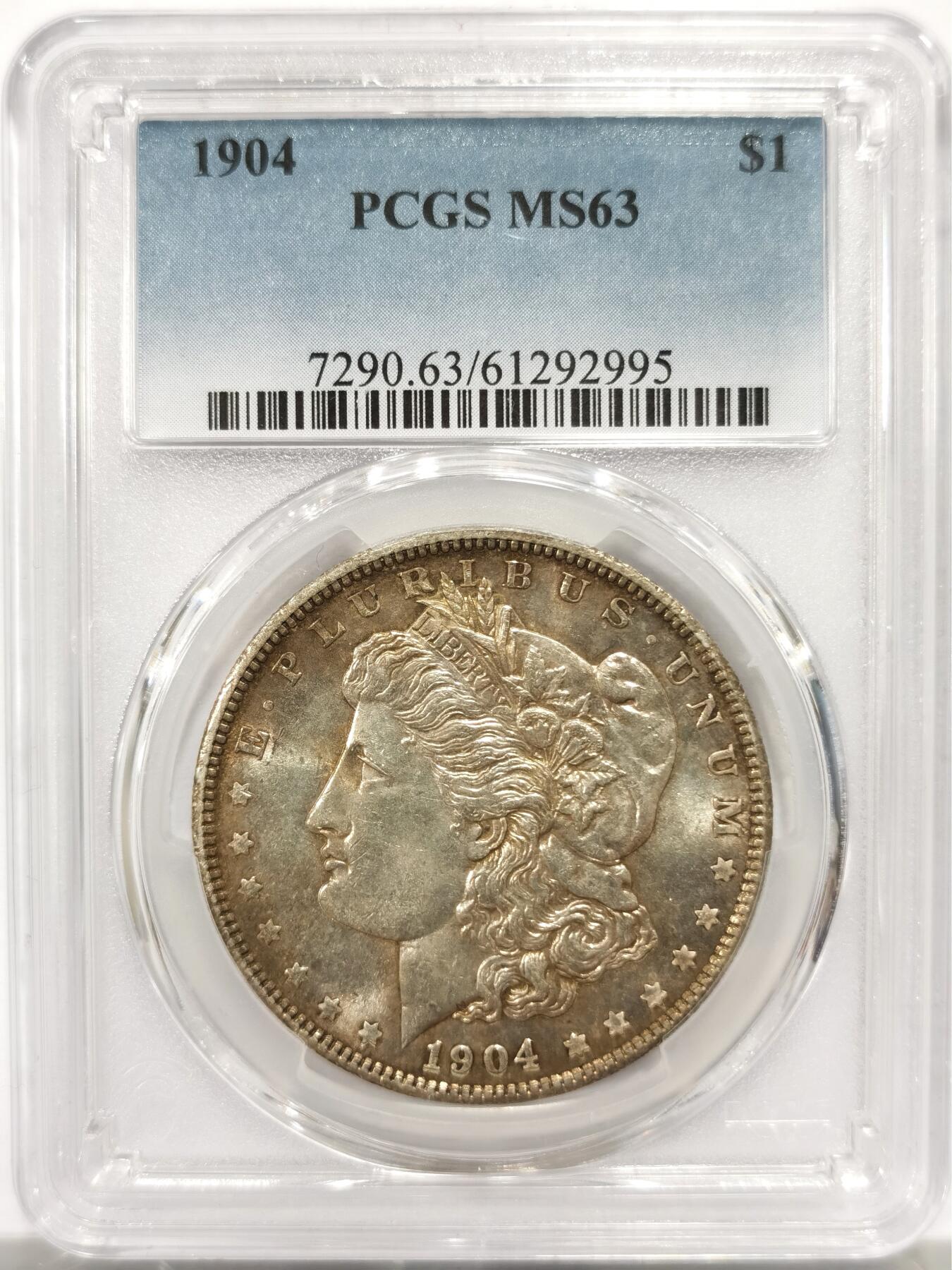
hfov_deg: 27.0
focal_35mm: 54
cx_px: 476
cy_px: 635
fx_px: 1980
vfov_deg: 35.5
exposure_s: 1/100
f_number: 16
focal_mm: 5.56
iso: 160
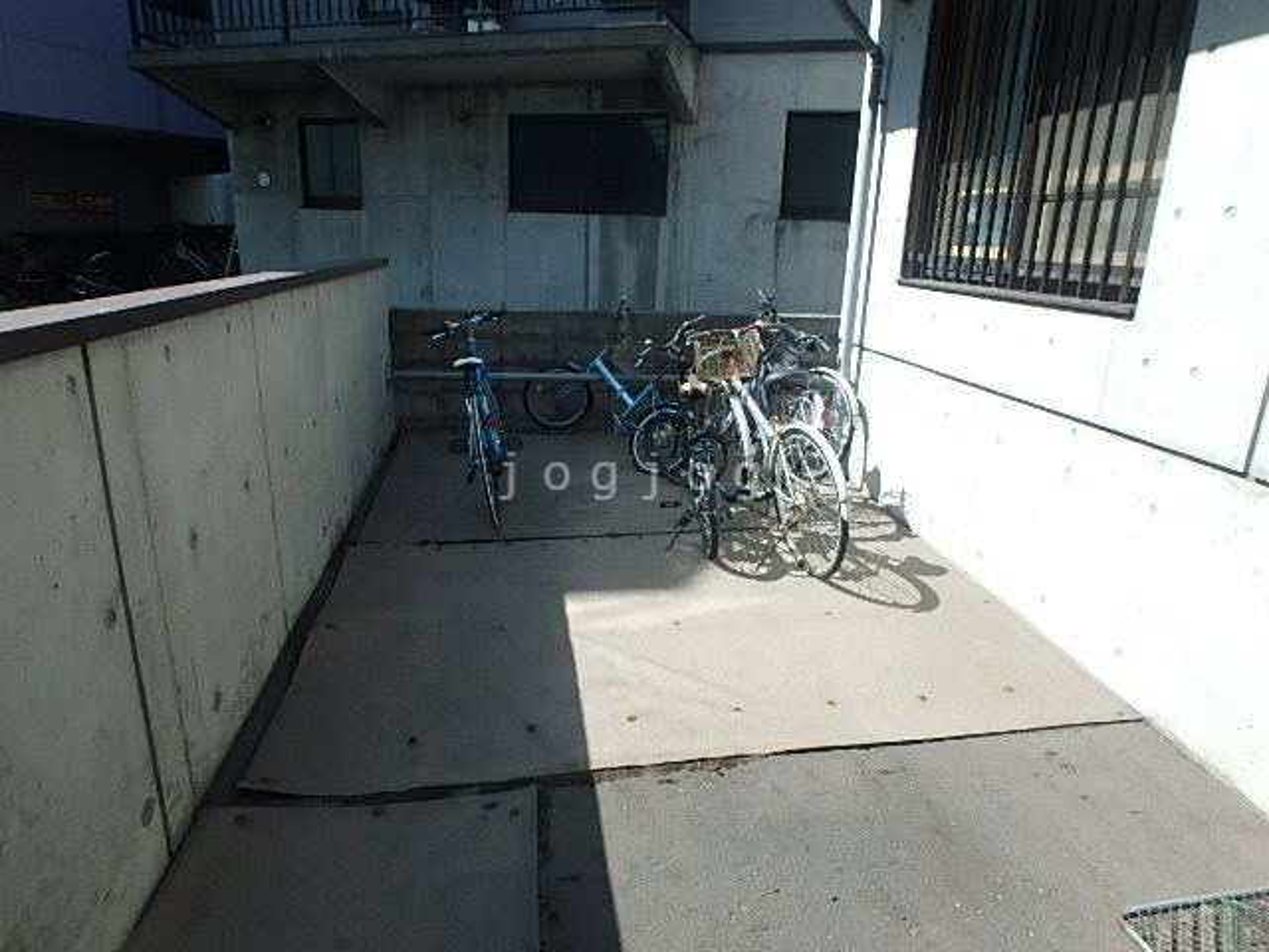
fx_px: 770
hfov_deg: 79.0
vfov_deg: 63.4
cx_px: 634
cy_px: 476
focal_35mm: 21
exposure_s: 1/640
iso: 125
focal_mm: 3.7
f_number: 3.5
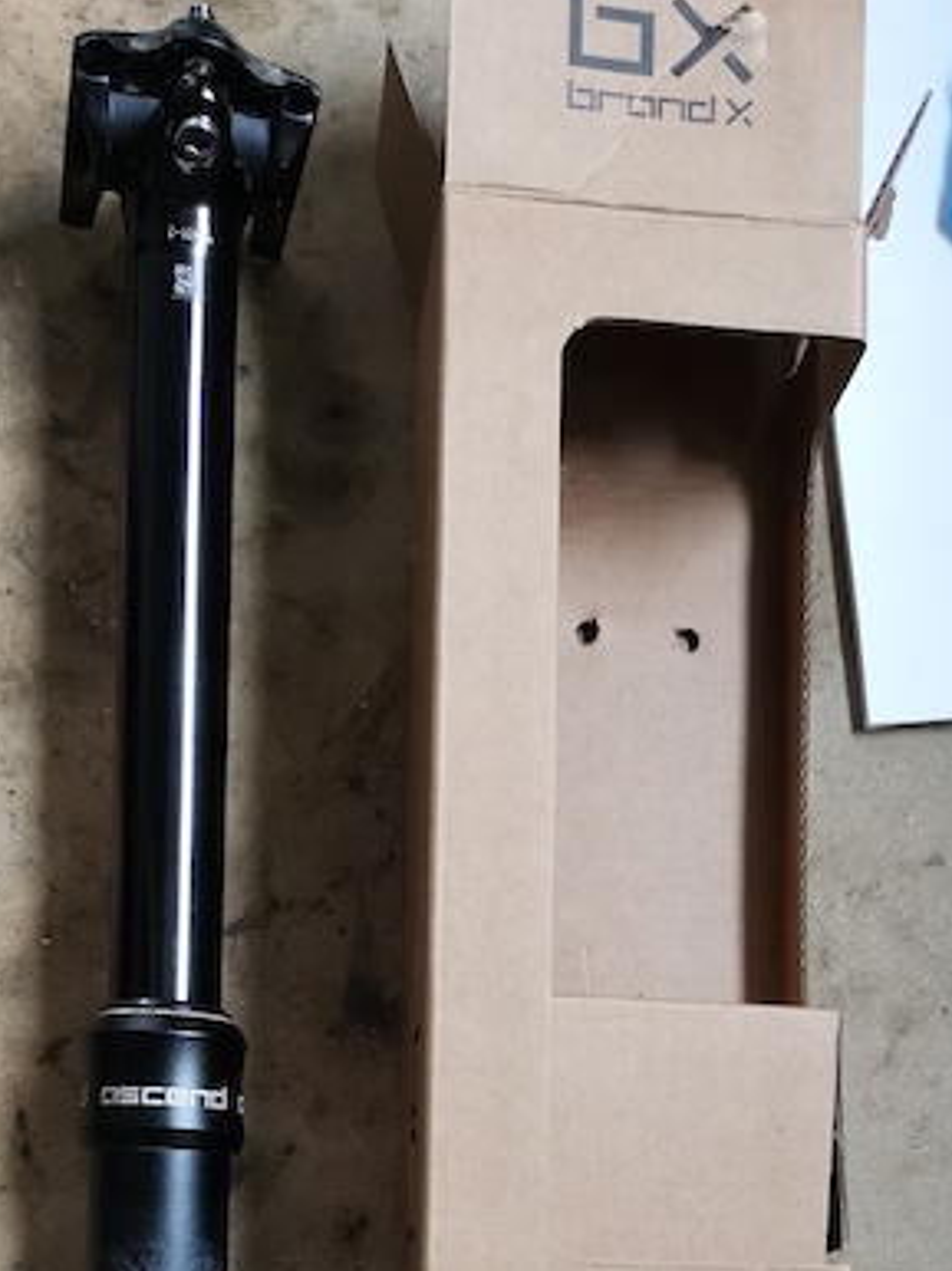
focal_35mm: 56
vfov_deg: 31.8
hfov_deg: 26.0
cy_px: 1261
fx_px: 2056
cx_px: 547
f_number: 1.8
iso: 320
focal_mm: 5.58
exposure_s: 1/50
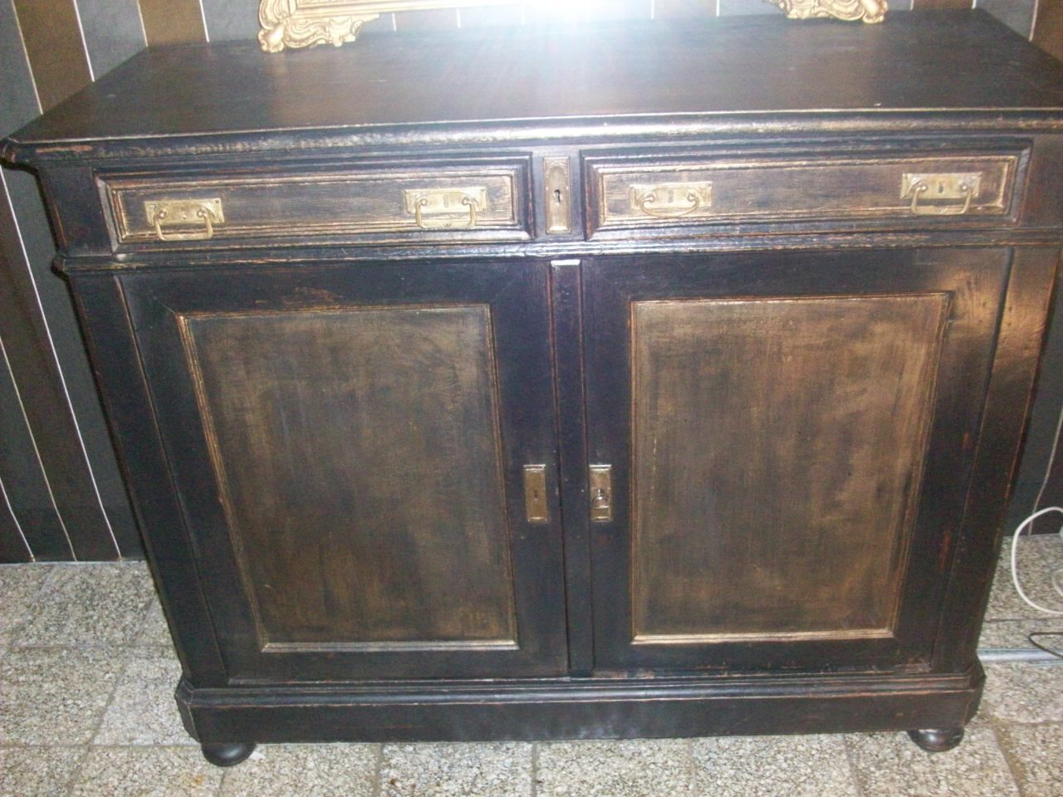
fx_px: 1044
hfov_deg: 54.0
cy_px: 398
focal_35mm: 34
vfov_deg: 41.8
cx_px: 532
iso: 320
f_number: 2.8
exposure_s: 1/60
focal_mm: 5.7
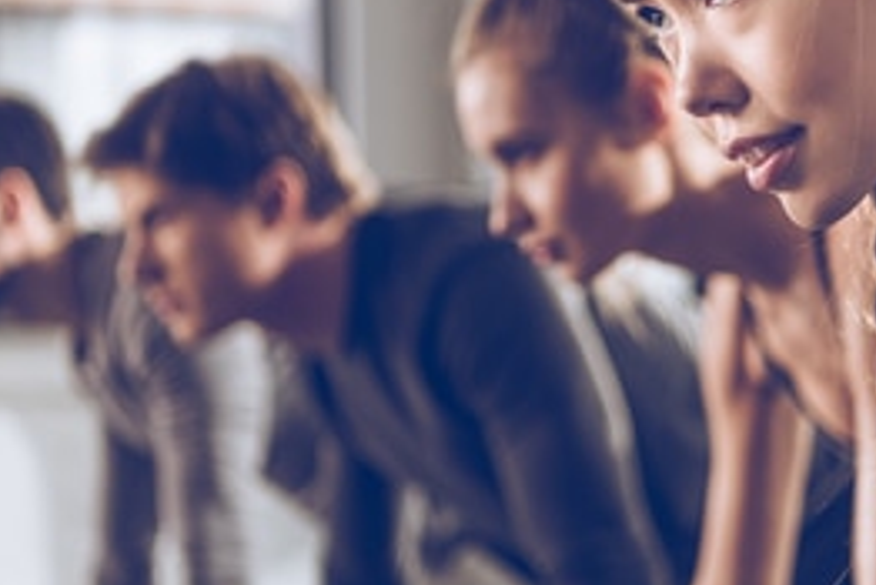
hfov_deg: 16.5
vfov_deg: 11.1
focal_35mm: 124
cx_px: 615
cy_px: 298
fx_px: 3019
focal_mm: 65
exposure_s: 1/160
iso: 200
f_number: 2.8
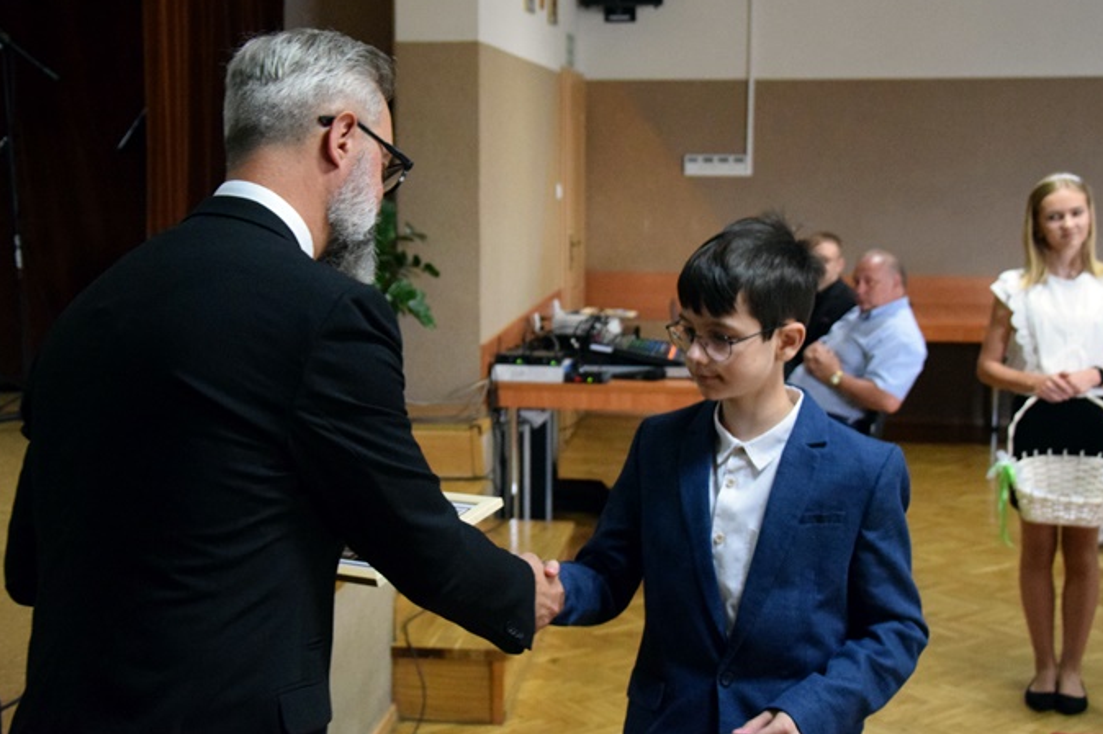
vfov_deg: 23.8
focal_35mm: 57
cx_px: 545
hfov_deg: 35.1
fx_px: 1746
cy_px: 336
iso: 5000
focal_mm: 32
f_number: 4.5
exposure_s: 1/100
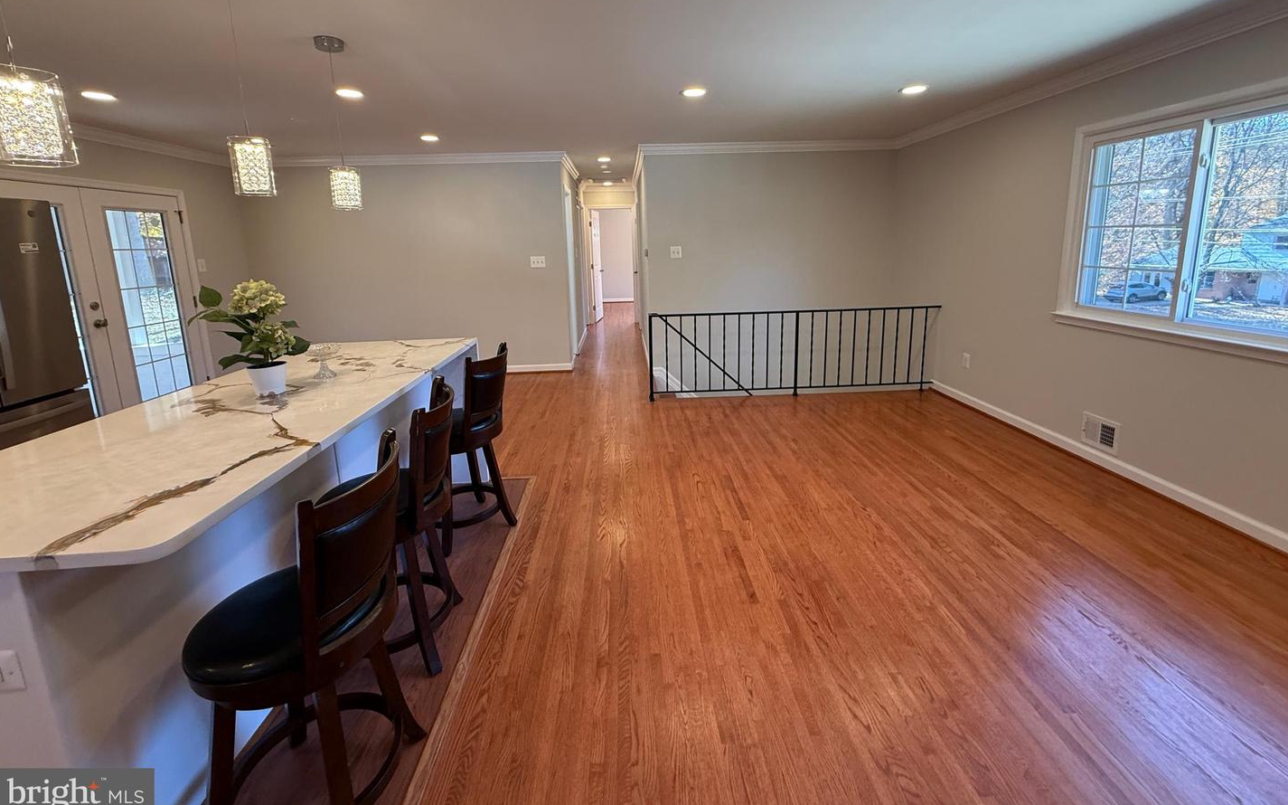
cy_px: 332
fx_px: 526
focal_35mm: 15
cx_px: 646
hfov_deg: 101.5
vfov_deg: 74.1
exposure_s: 1/120
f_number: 2.2
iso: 200
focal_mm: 2.22
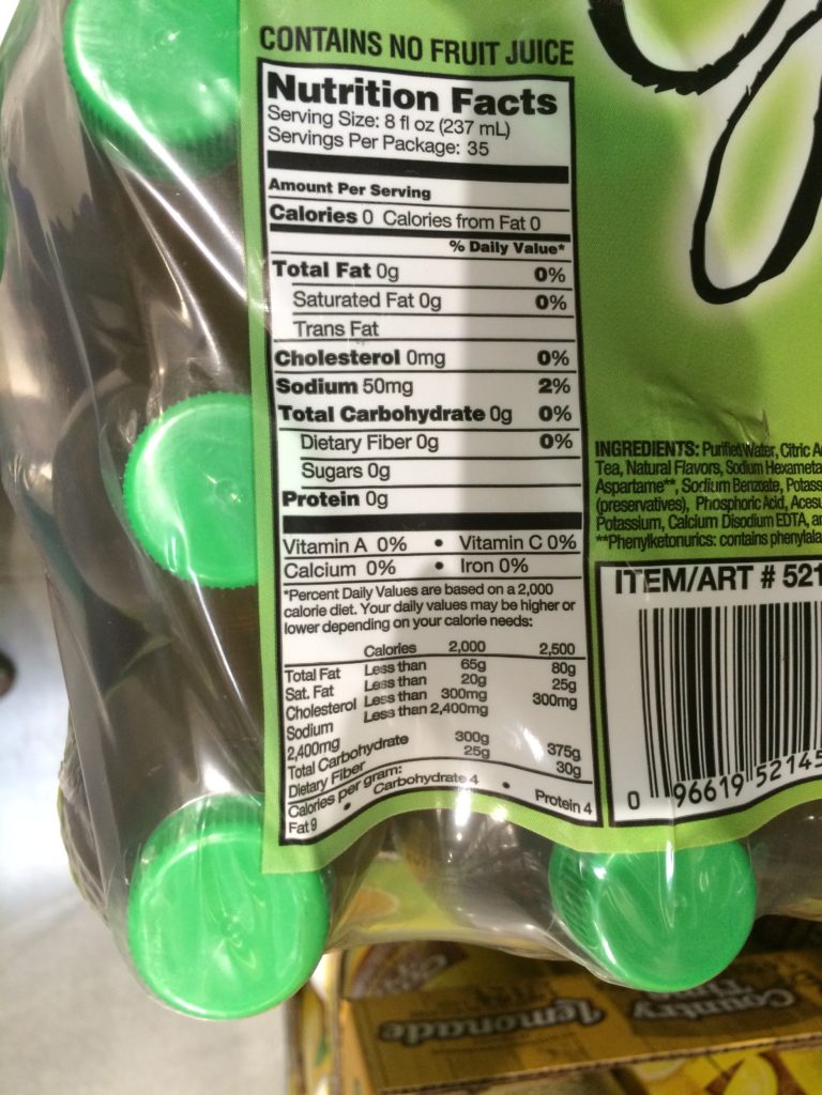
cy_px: 548
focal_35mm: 29
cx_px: 411
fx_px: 918
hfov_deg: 48.2
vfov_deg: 61.7
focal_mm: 4.15
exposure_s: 1/30
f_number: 2.2
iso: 125
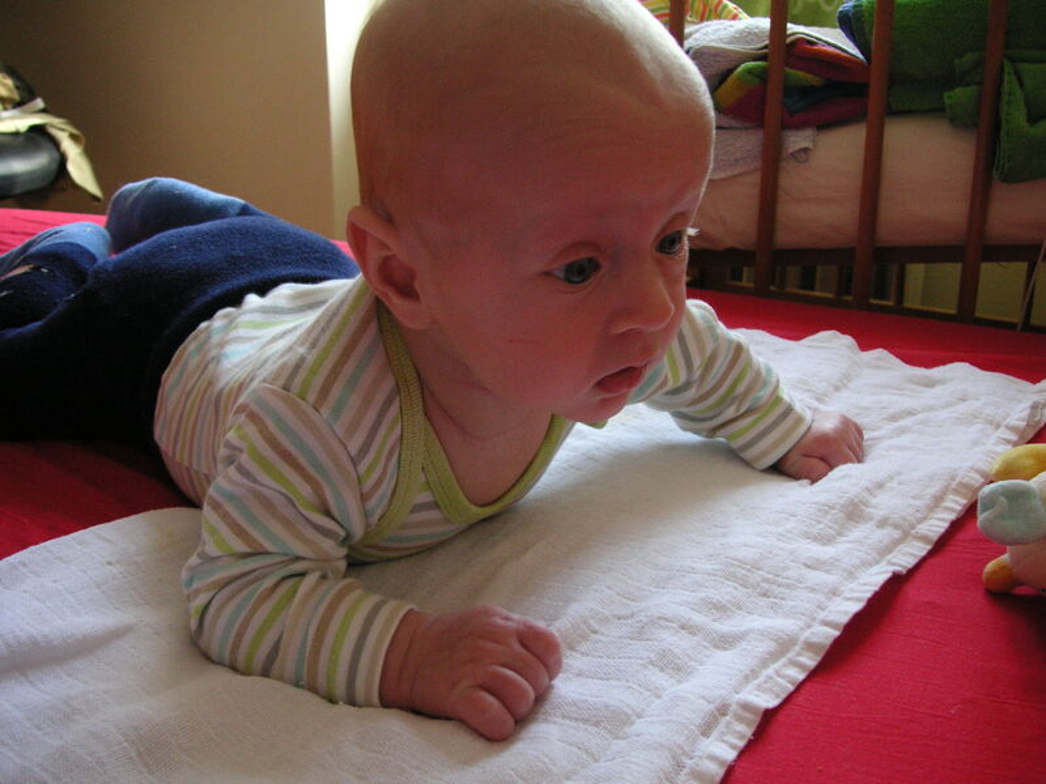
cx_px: 523
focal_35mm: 37
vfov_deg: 38.7
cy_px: 392
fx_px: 1118
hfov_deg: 50.1
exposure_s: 1/45
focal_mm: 6.1
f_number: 2.8
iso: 100
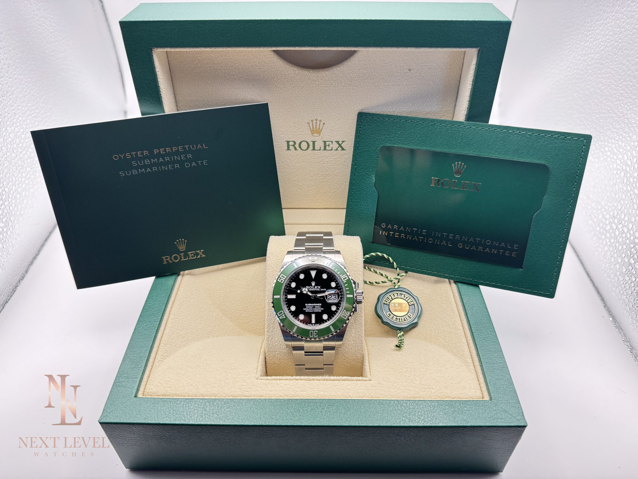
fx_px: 442
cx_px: 319
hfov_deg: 71.6
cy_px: 240
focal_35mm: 24
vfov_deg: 56.8
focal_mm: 6.76
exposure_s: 1/100
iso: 160
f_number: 1.78
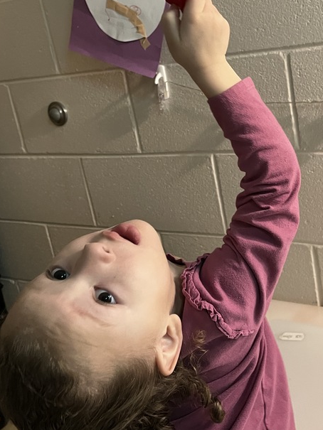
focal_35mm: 44
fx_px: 547
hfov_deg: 32.7
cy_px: 165
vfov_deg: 42.7
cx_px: 210
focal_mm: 5.1
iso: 320
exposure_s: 1/60
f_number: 1.6
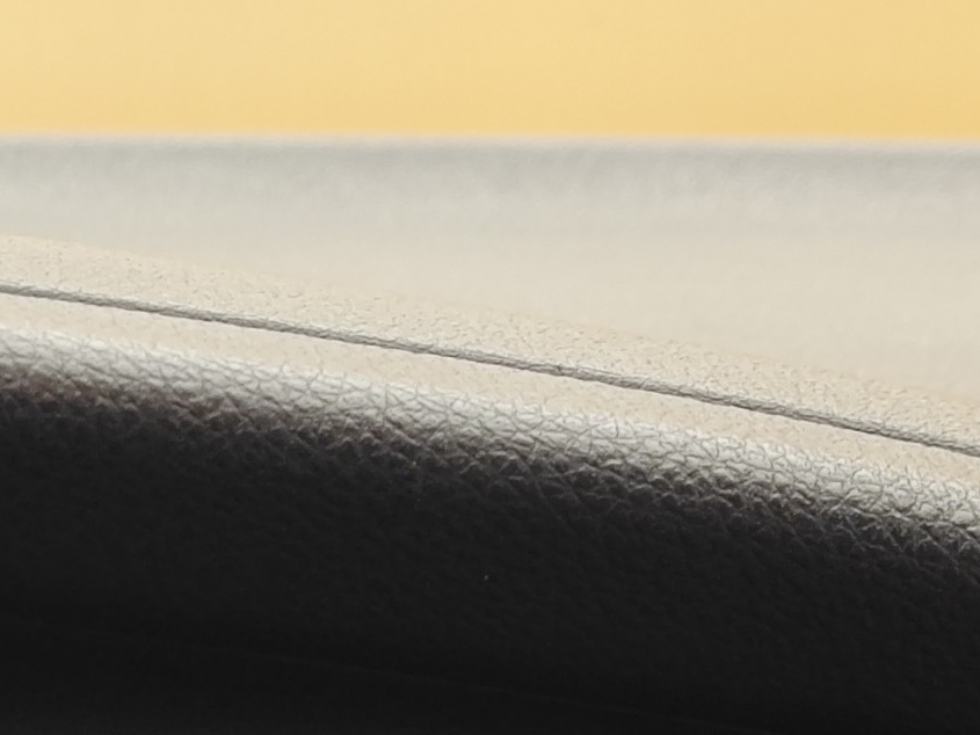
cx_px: -80
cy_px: 1199
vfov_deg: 6.6
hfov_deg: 8.8
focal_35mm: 223
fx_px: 6314
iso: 250
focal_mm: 8.7
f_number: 1.9
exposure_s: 1/50
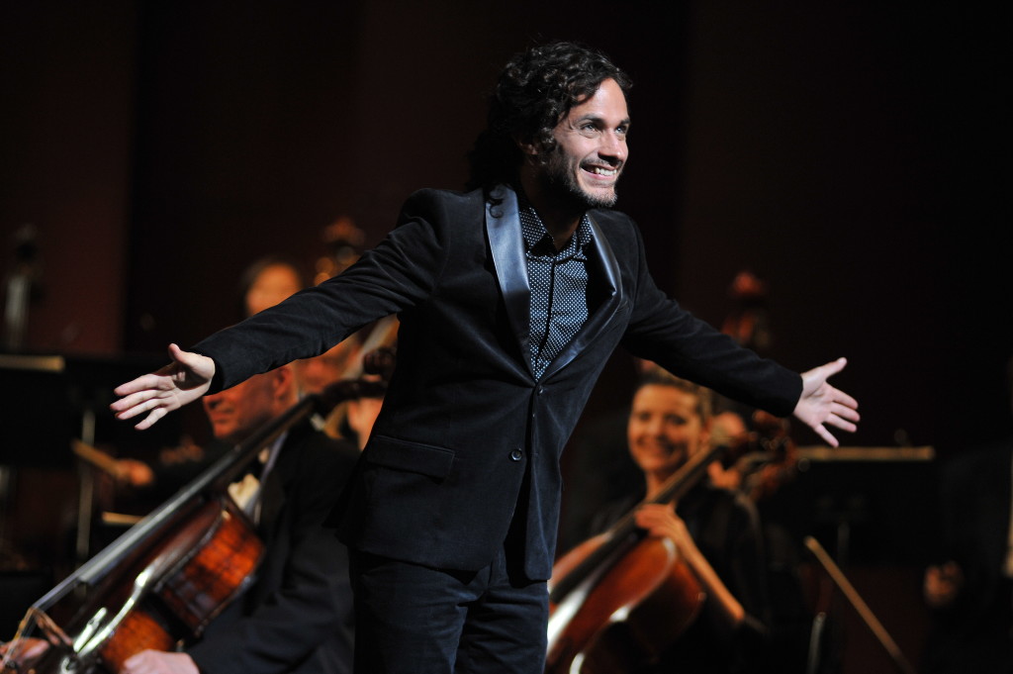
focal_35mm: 180
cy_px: 337
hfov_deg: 11.4
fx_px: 5061
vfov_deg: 7.6
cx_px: 506
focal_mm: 180
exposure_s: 1/160
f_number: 2.8
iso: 1600
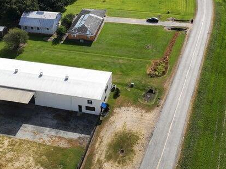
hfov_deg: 38.2
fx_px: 326
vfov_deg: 28.0
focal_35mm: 50
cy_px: 17
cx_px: 111
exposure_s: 1/160
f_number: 2.8
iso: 120
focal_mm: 12.29
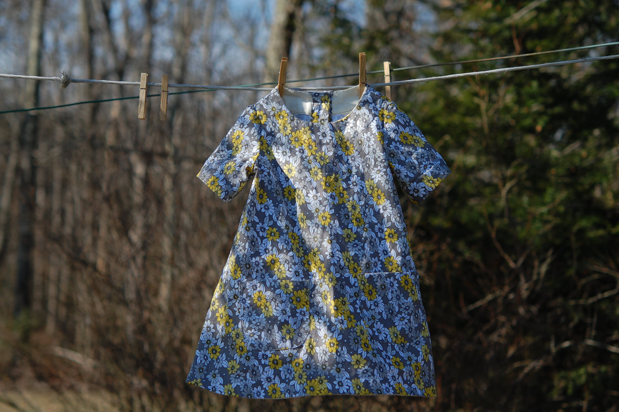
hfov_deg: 22.6
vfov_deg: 15.2
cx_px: 310
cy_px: 206
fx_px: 1546
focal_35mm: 90
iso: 200
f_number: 4.5
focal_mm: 60
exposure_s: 1/1250
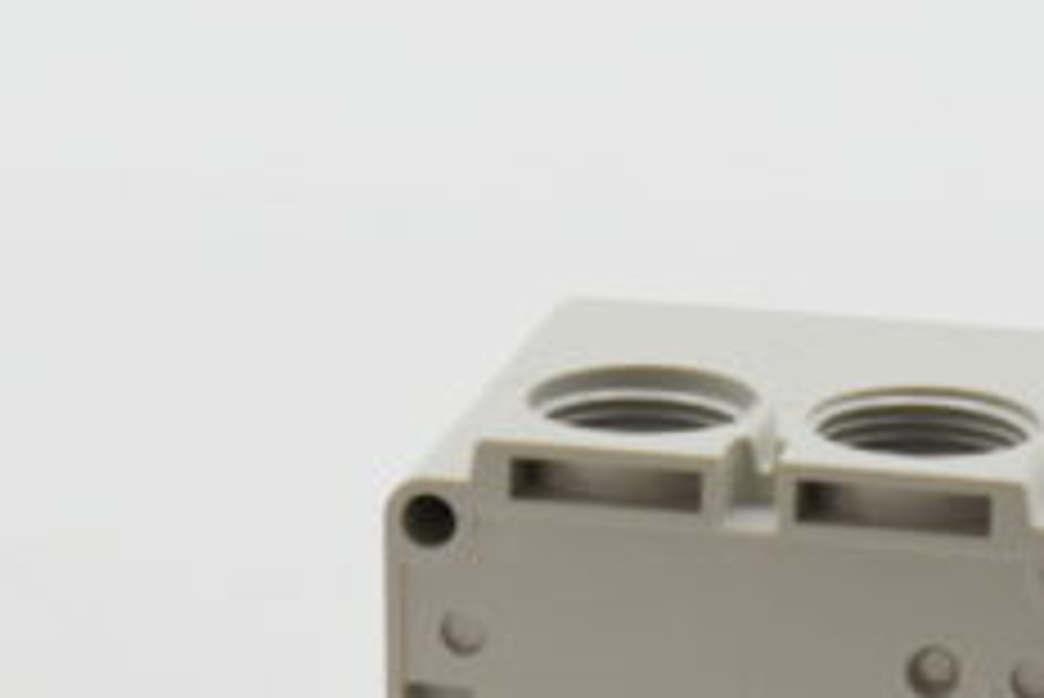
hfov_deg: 9.6
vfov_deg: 6.4
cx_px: 752
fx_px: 6189
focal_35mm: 213
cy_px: 707
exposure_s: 1/1250
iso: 1600
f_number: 8
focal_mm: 55
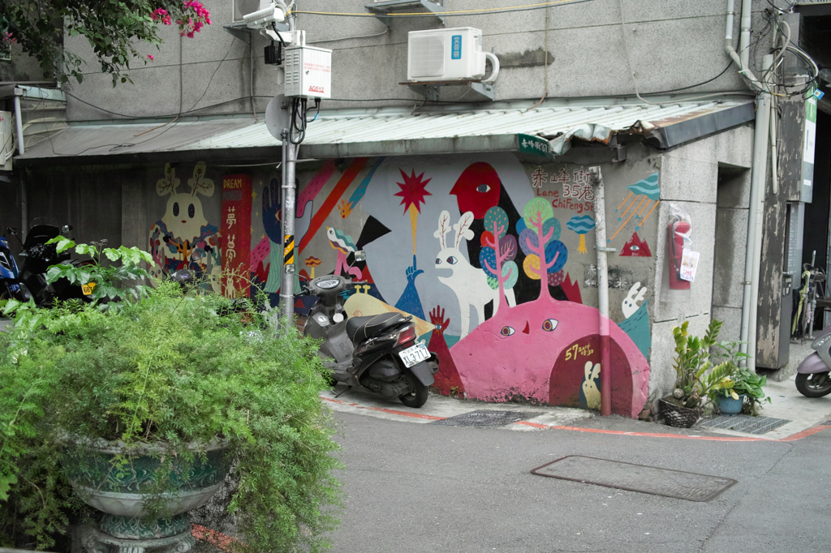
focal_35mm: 41
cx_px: 416
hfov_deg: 47.4
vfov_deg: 32.6
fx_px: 946
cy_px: 276
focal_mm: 24.2
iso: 400
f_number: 2.8
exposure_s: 1/160
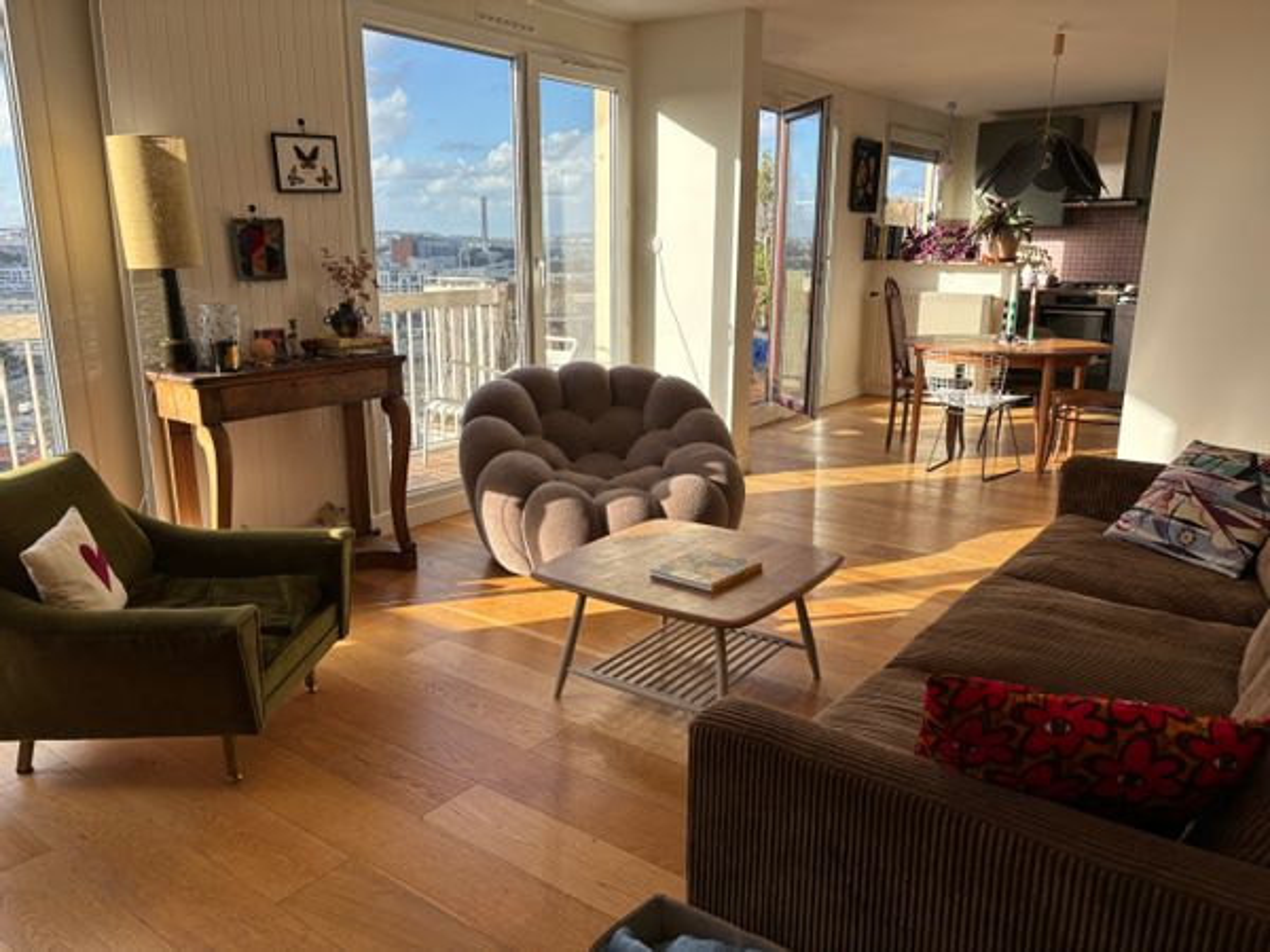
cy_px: 476
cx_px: 635
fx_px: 954
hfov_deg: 67.3
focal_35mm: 26
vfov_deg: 53.1
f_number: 1.6
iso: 50
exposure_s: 1/736
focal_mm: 5.96
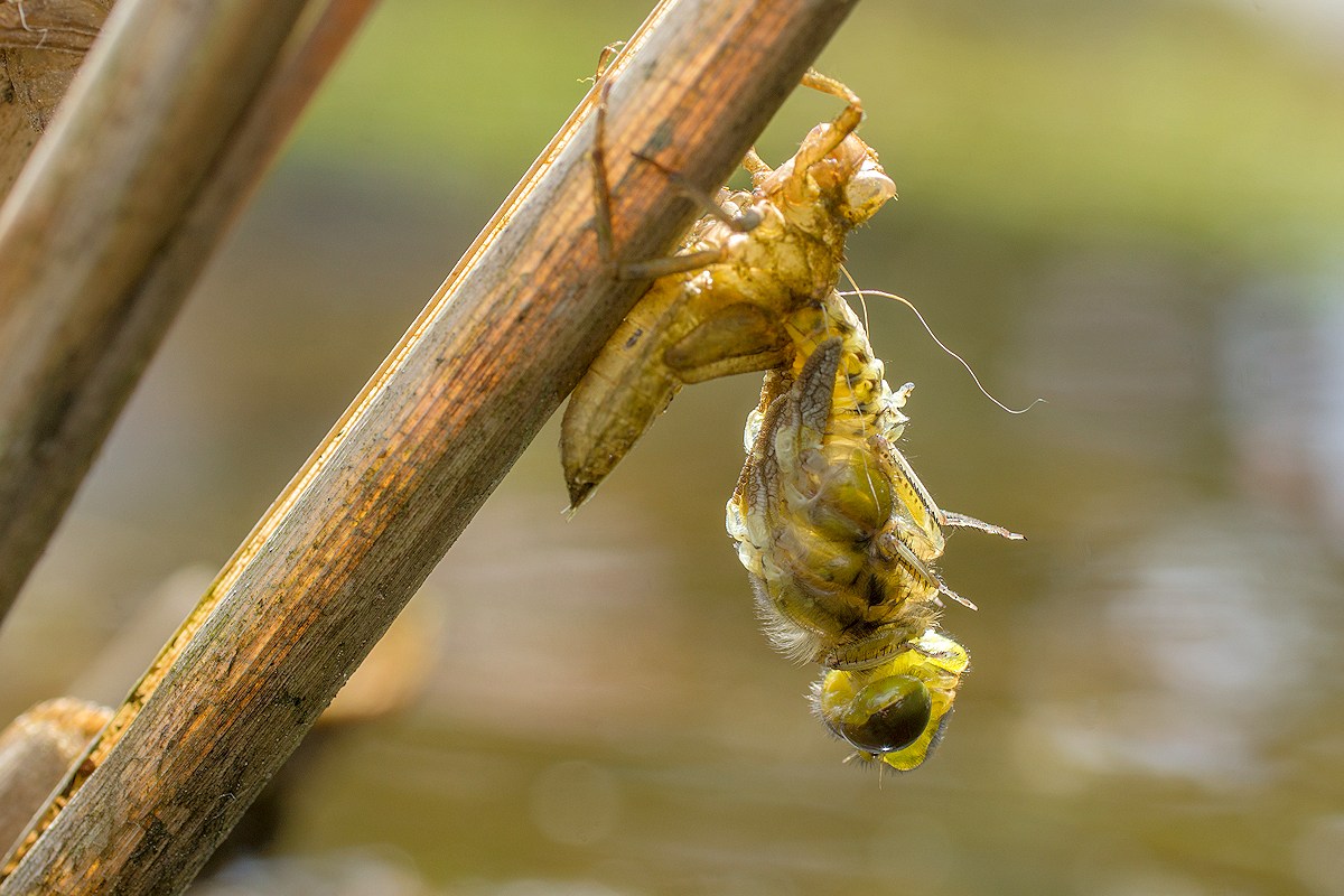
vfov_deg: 10.2
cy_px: 448
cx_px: 672
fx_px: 5040
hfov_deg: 15.2
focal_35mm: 135
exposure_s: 1/100
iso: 200
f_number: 9
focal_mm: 90
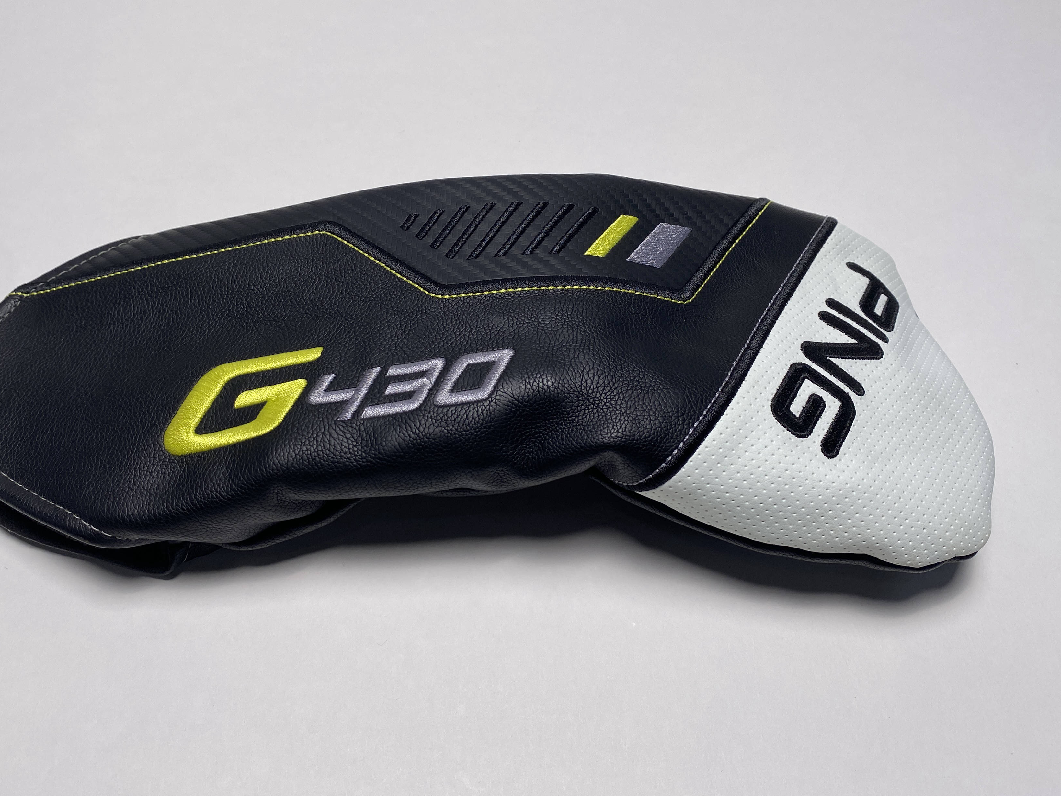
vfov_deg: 44.1
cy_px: 360
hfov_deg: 56.8
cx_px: 522
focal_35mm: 32
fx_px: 981
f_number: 1.8
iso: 32
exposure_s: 1/905
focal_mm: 4.25
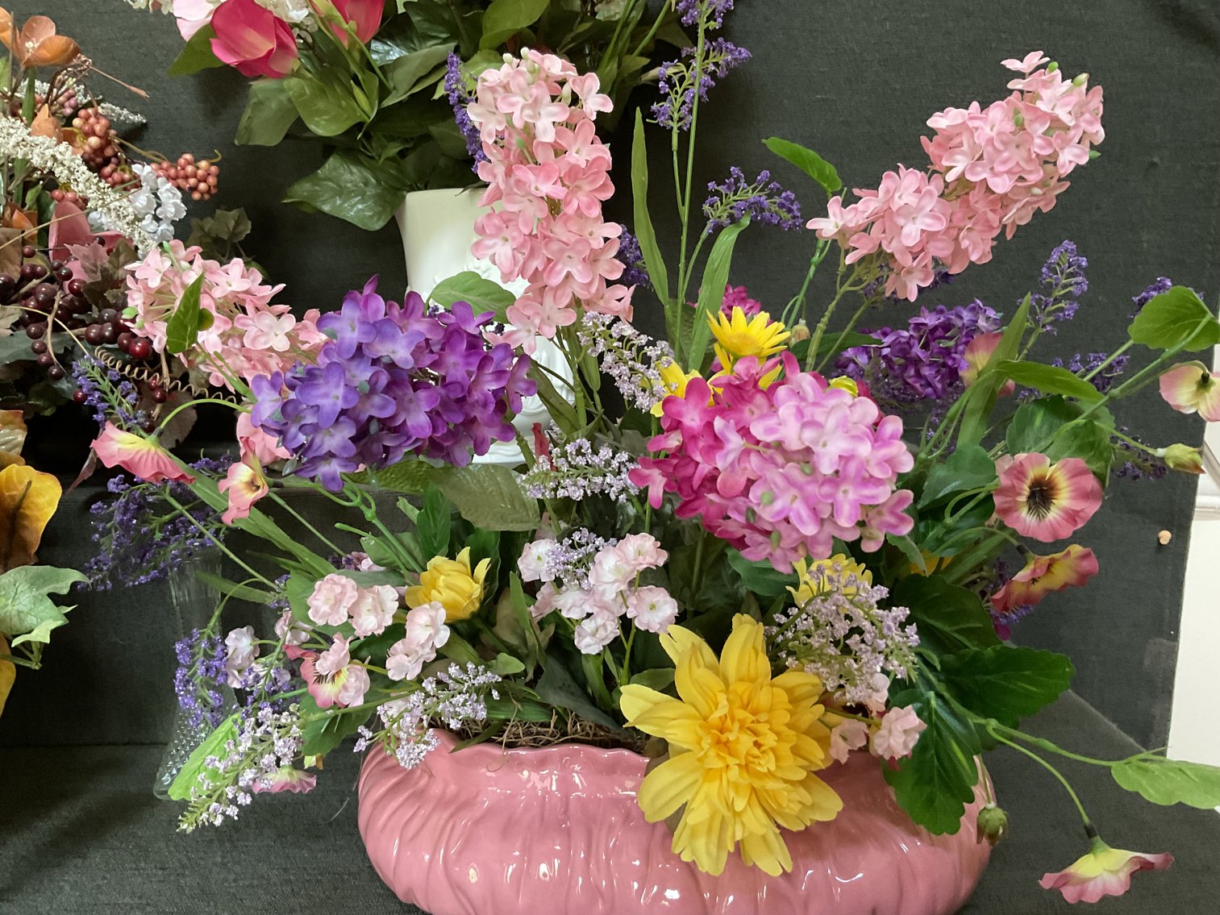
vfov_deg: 48.2
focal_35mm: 29
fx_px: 1022
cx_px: 610
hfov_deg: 61.7
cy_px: 458
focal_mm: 3
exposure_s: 1/40
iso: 250
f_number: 1.8
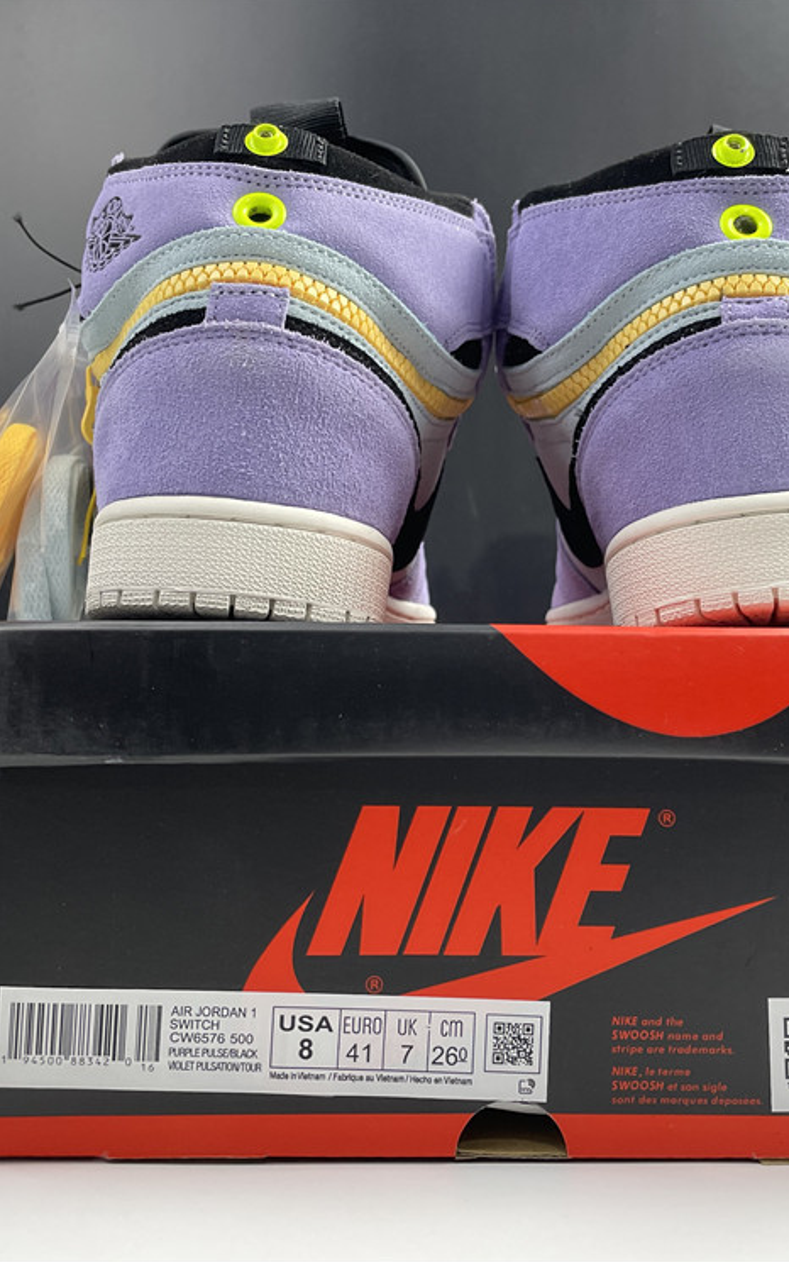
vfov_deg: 52.7
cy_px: 628
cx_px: 481
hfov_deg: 34.3
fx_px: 1272
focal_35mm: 37
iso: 125
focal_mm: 4.2
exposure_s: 1/110
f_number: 1.6
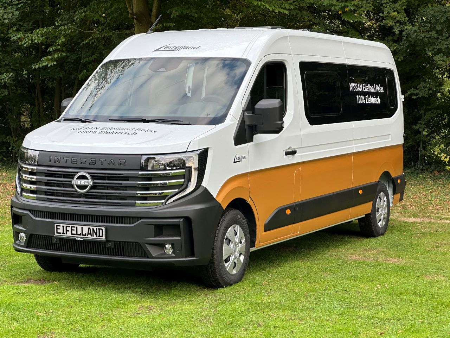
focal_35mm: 77
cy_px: 169
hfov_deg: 25.3
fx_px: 1001
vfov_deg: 19.1
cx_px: 225
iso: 40
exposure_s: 1/99
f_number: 2.8
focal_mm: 9
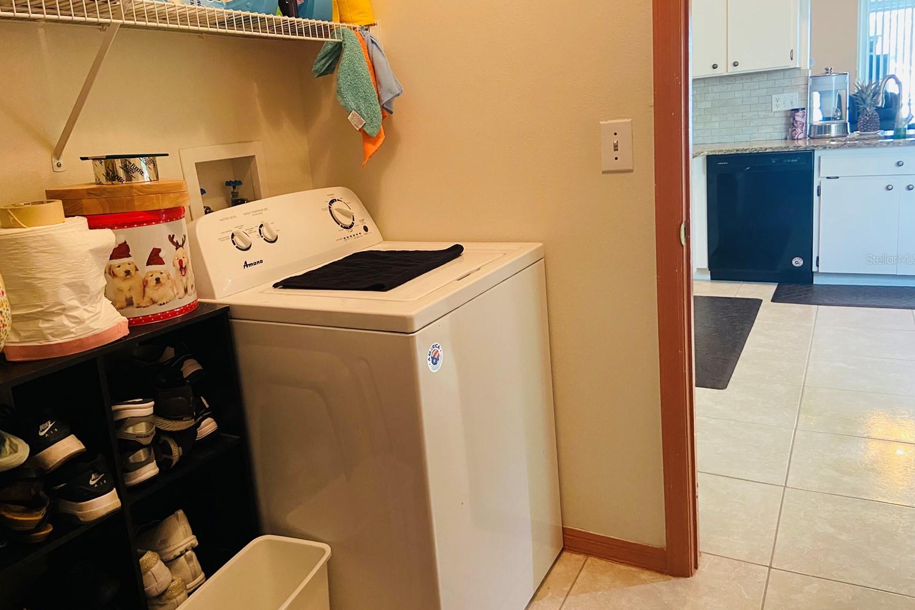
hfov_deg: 65.5
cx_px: 448
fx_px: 712
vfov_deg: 46.3
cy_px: 259
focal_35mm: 28
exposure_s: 1/60
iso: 320
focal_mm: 4.25
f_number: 1.8
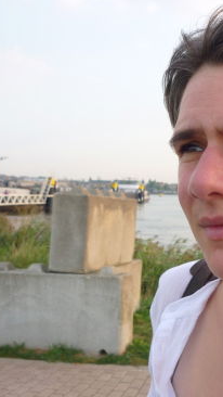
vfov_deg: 42.1
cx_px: 174
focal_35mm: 49
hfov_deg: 24.1
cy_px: 201
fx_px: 515
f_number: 2.8
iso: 80
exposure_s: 1/160
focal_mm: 5.5
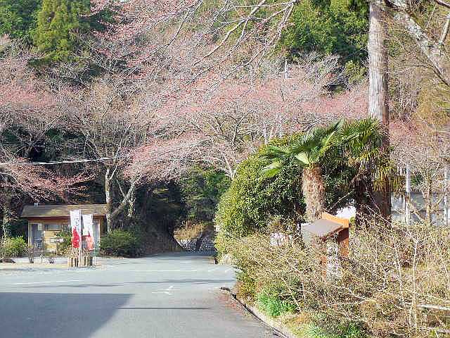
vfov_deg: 18.9
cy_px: 169
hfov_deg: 25.0
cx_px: 225
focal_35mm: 78
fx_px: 1014
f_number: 4.5
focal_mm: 14.1
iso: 125
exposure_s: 1/125
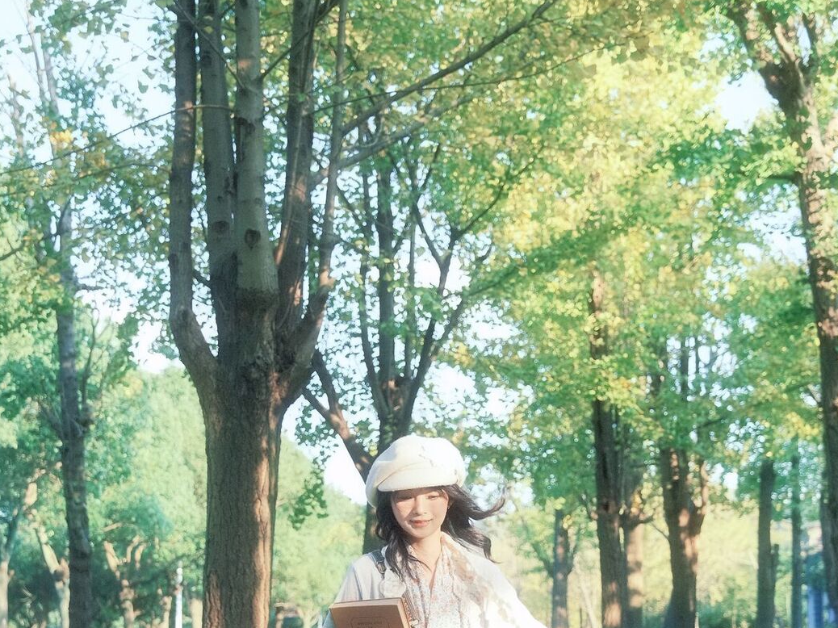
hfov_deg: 35.6
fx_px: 1307
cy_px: 491
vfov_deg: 26.6
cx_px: 421
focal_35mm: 54
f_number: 2.8
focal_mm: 24.9
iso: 640
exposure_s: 1/500
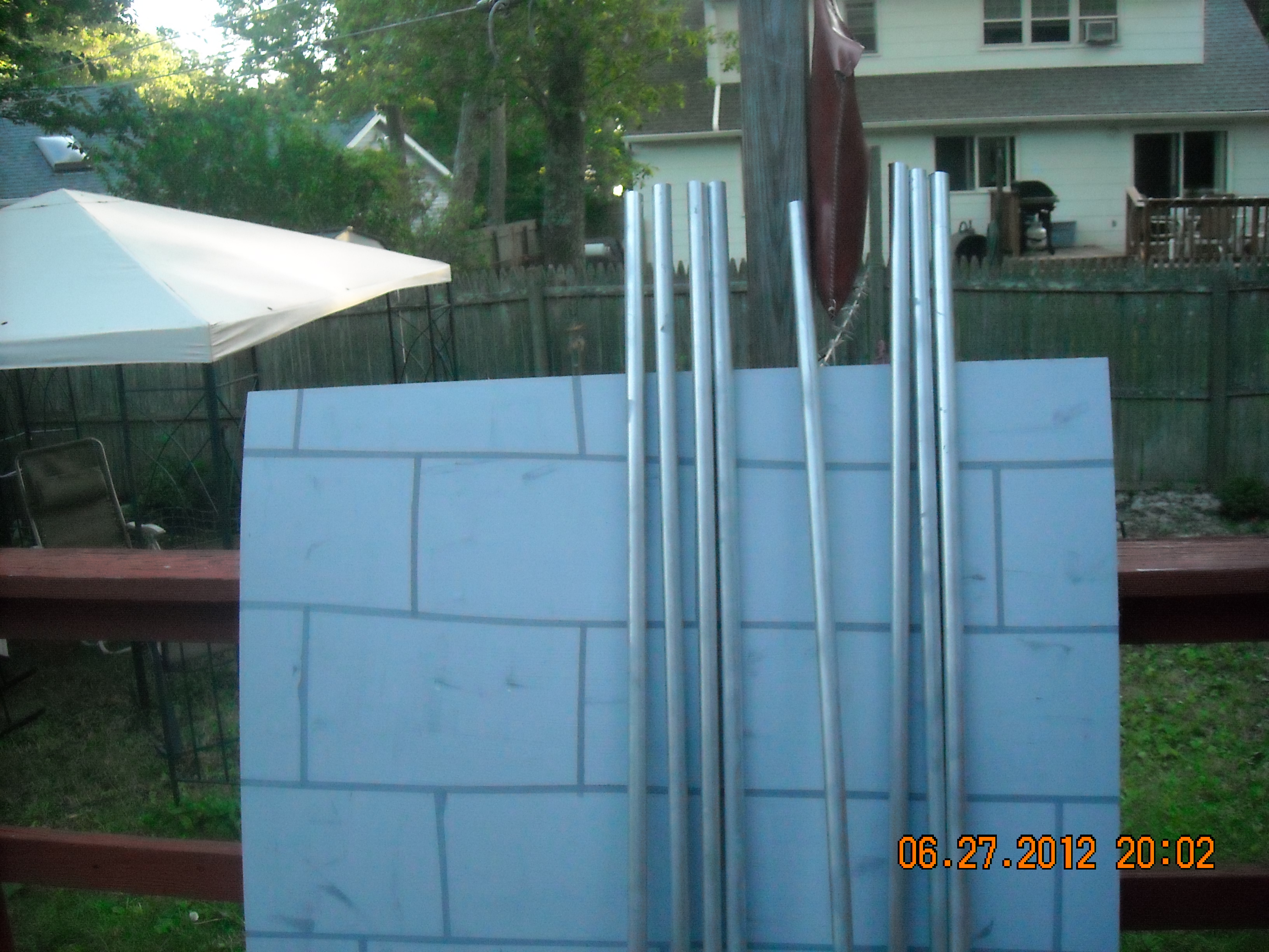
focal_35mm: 35
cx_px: 634
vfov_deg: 40.7
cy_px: 476
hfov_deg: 52.6
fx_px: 1283
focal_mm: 5.7
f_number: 2.8
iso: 590
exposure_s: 1/250
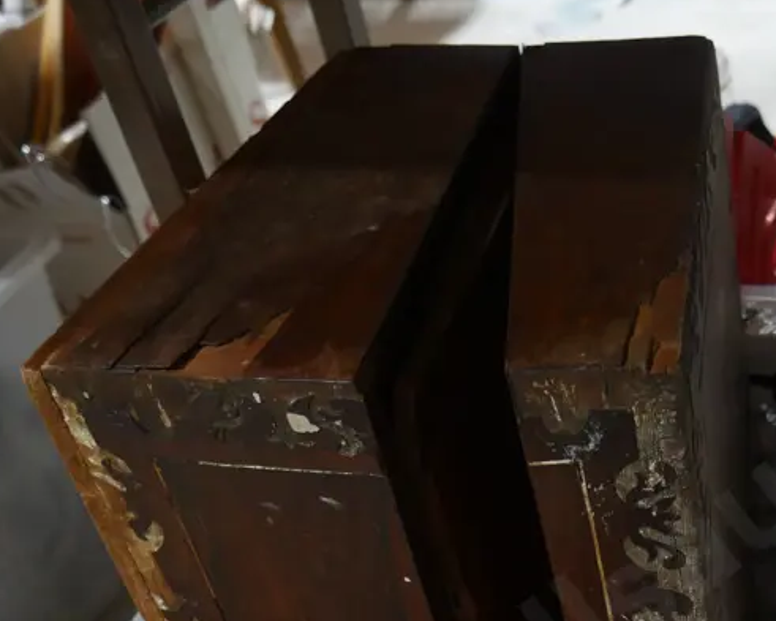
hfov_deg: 30.7
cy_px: 499
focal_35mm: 57
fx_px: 1309
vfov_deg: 26.2
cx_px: 771
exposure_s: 1/60
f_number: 3.5
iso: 640
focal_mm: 14
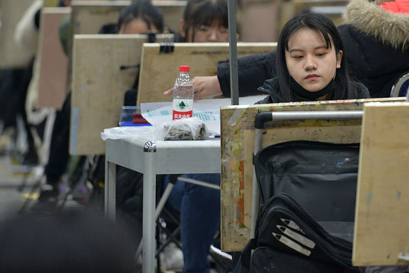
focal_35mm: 375
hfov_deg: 5.5
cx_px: 324
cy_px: 26
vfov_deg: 3.7
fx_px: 4261
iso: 1000
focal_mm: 200
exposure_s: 1/200
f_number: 2.8
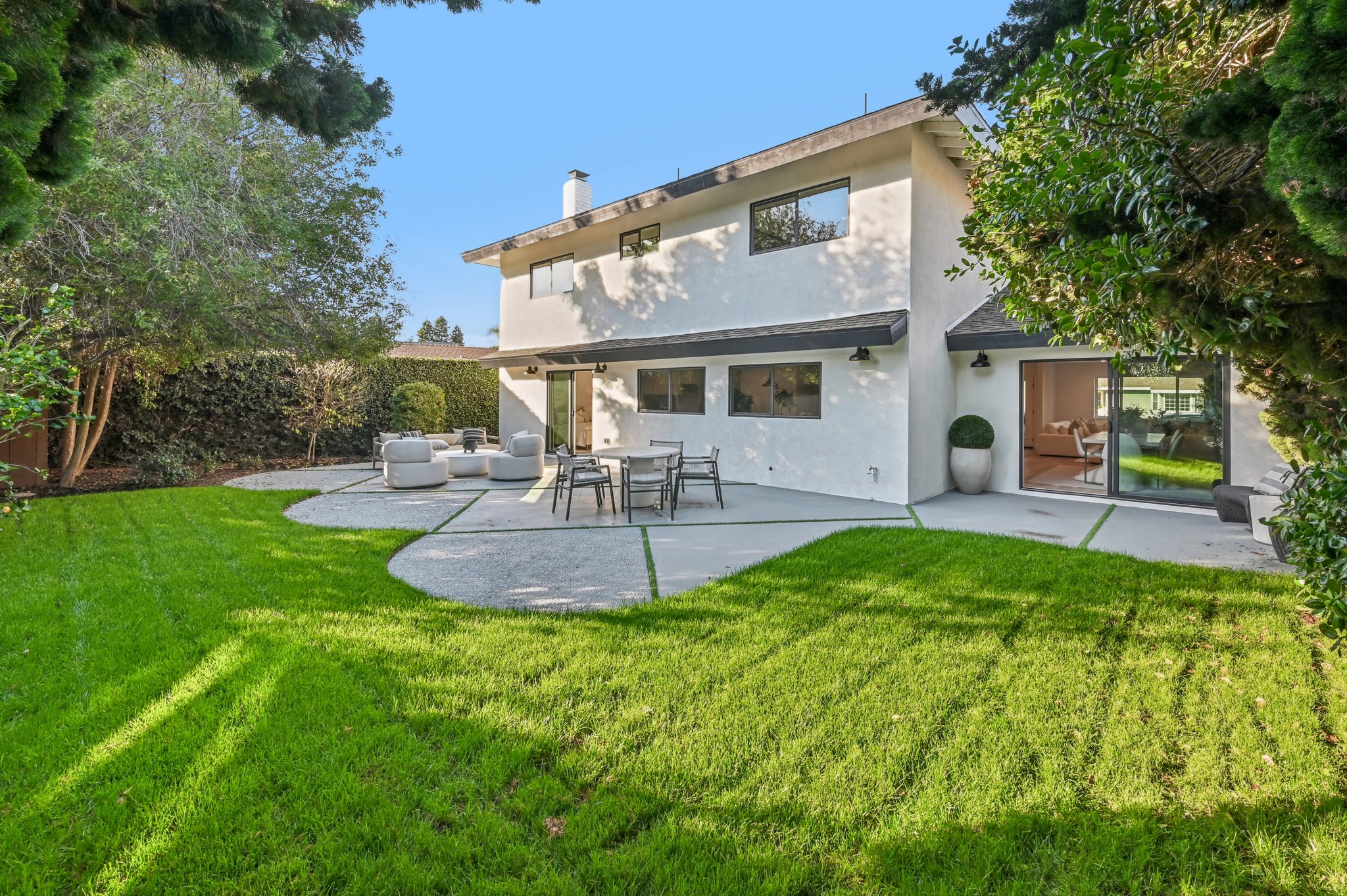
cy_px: 448
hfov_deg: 104.3
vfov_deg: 81.1
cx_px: 674
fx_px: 523
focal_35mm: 14
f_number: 20
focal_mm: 14
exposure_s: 1/10
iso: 250
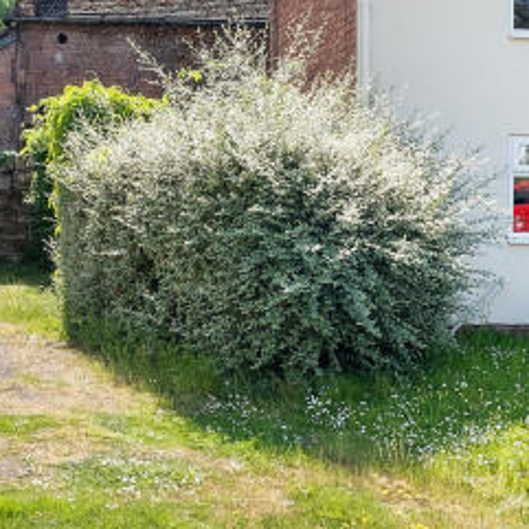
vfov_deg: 26.3
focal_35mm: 65
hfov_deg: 26.3
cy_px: 168
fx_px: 1124
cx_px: 356
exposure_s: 1/200
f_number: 8
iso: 160
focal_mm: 12
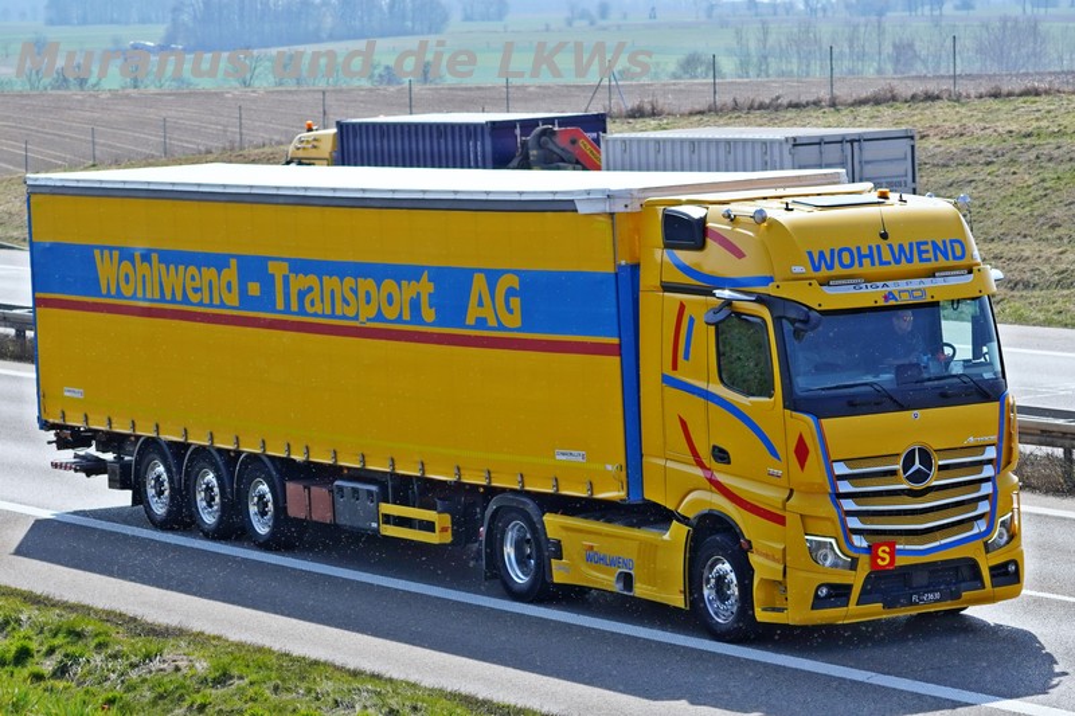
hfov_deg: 19.5
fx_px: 3135
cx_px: 538
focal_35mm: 105
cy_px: 358
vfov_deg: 13.0
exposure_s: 1/2000
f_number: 4.5
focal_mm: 70
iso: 320
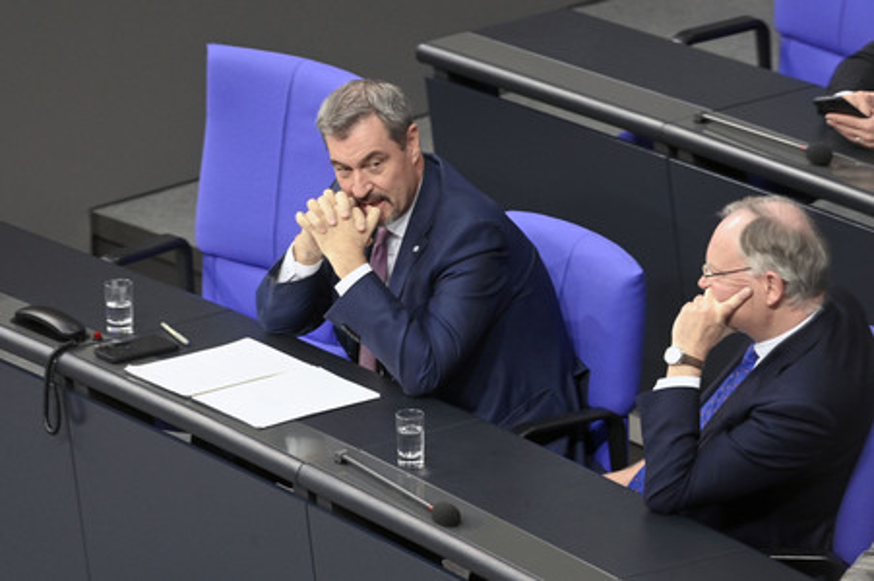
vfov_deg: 6.0
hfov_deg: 9.0
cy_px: 290
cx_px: 437
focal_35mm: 230
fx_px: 5580
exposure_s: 1/250
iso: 8000
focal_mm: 230
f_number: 5.6
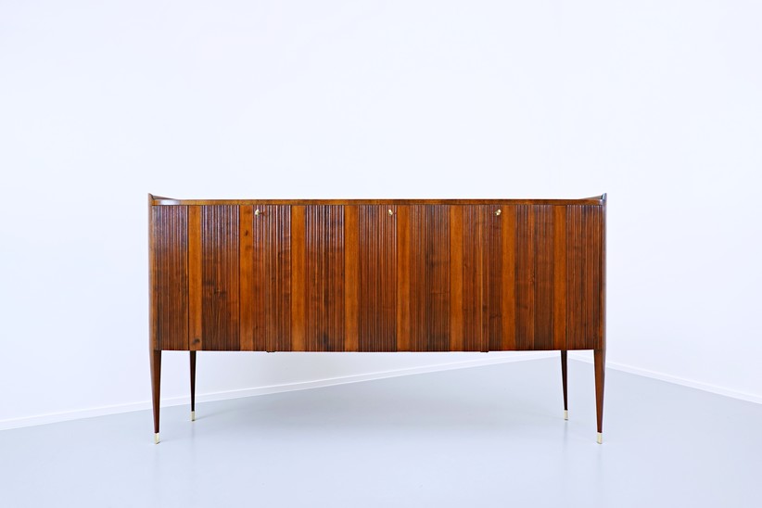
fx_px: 508
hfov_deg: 73.7
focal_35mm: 24
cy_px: 254
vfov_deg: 53.1
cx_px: 381
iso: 125
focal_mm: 9
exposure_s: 1/50
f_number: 2.8
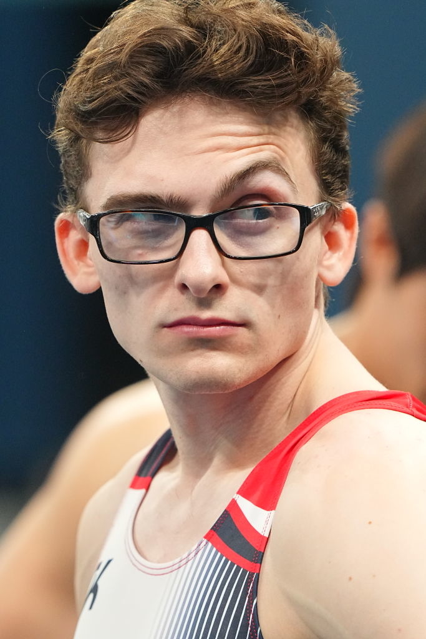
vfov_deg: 3.4
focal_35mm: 600
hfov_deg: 2.3
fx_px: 10646
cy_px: 320
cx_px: 213
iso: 6400
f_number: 5.6
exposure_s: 1/800
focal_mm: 400
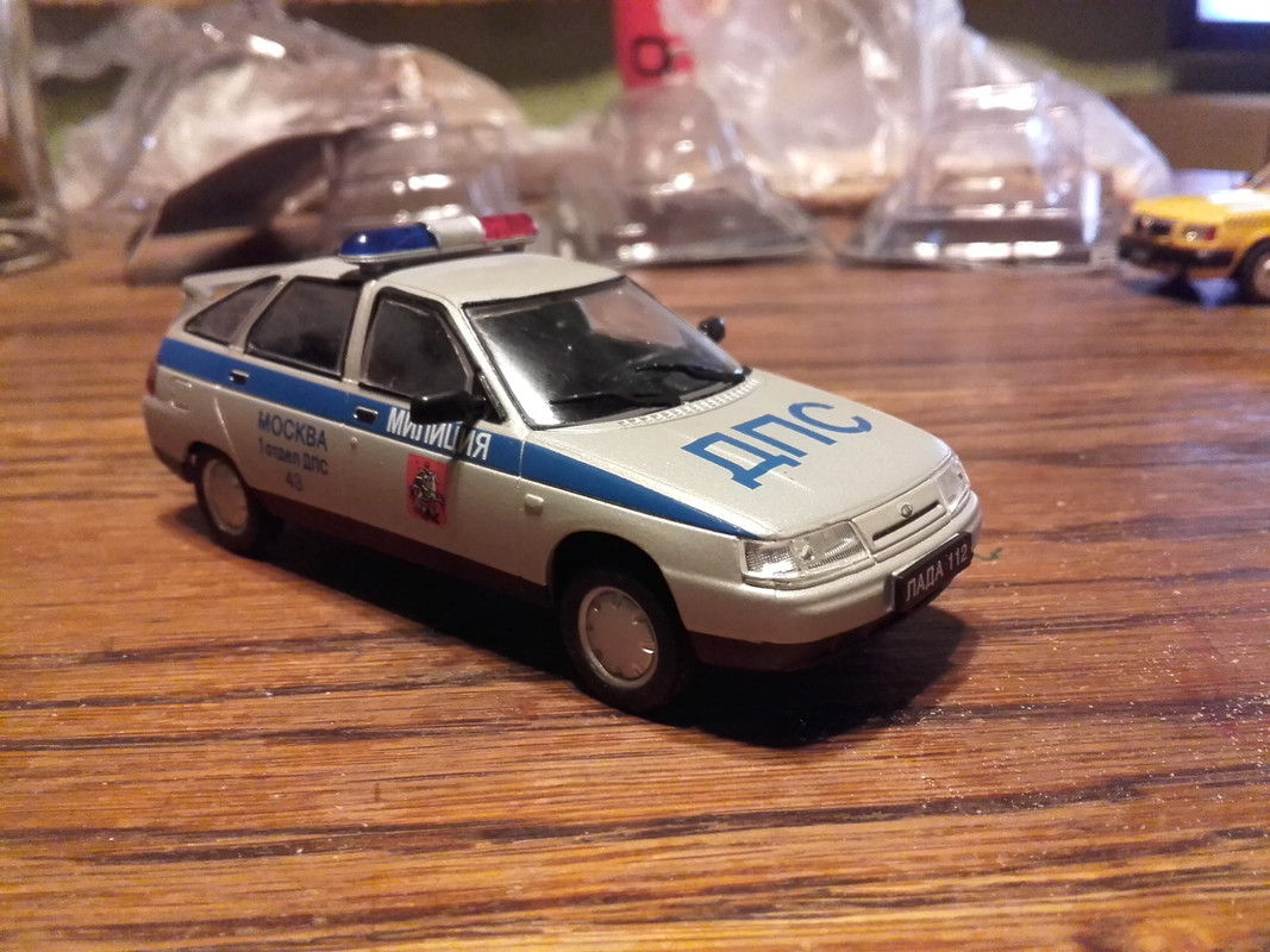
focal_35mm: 31
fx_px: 1137
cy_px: 476
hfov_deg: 58.4
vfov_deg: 45.4
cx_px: 635
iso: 250
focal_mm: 3.3
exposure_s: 1/8
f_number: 2.2
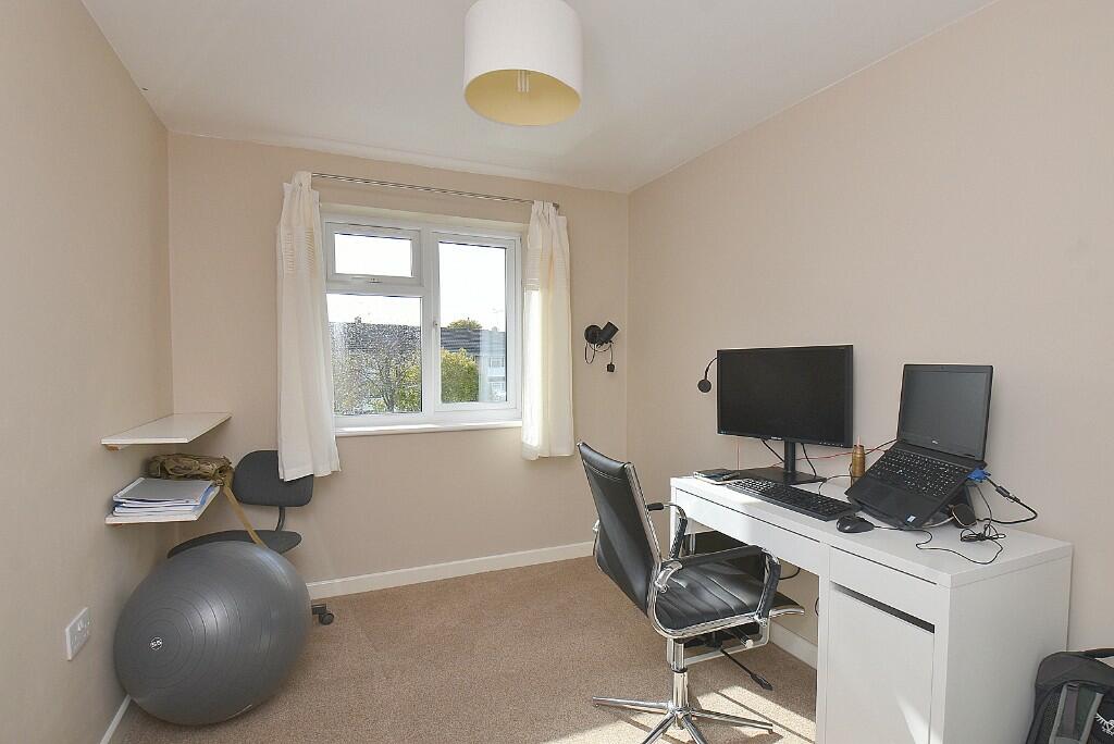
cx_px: 557
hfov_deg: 90.0
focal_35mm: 18
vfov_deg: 67.5
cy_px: 372
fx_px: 557
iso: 100
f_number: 8
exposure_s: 1/200
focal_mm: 12
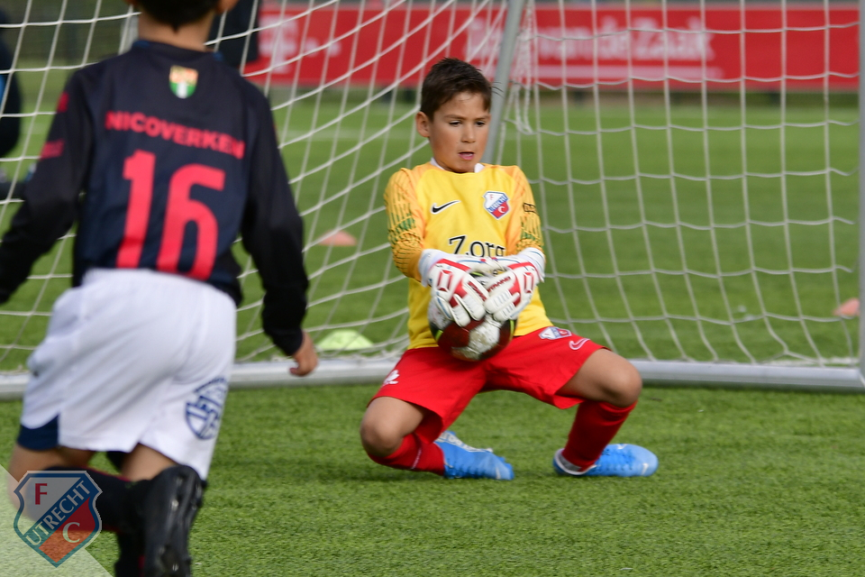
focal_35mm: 225
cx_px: 432
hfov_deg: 9.1
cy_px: 288
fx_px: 5406
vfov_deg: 6.1
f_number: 3.5
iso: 200
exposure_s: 1/800
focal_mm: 150
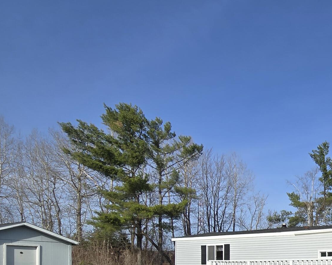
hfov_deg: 43.8
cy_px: 276
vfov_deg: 37.7
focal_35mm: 34
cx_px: 343
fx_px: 334
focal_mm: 2.2
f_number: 2.2
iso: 50
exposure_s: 1/2551
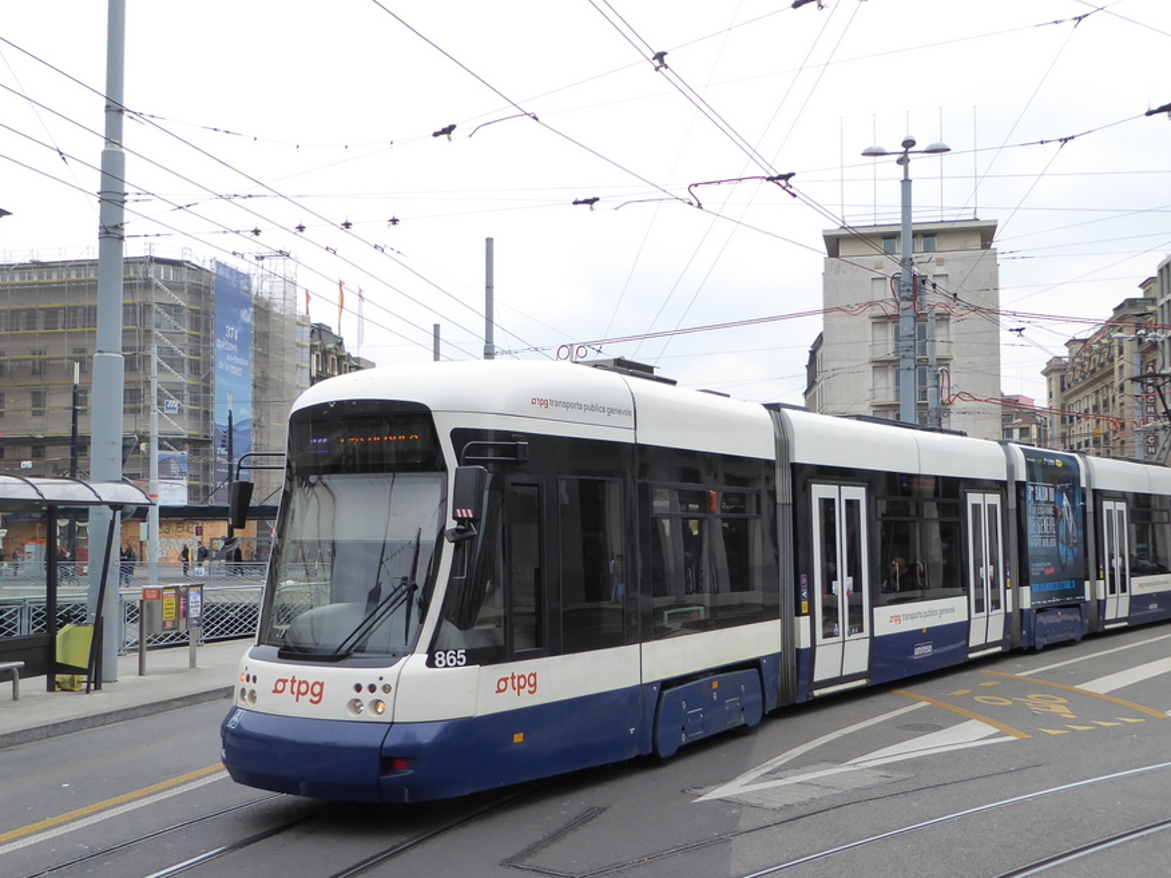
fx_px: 1252
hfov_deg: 50.1
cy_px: 504
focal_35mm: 37
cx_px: 590
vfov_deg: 38.6
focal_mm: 4.7
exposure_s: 1/500
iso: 125
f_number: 3.4
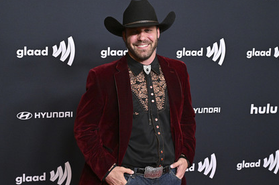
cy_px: 86
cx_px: 138
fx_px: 395
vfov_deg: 26.4
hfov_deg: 38.9
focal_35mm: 51
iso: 4000
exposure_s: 1/250
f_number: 5.6
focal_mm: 47
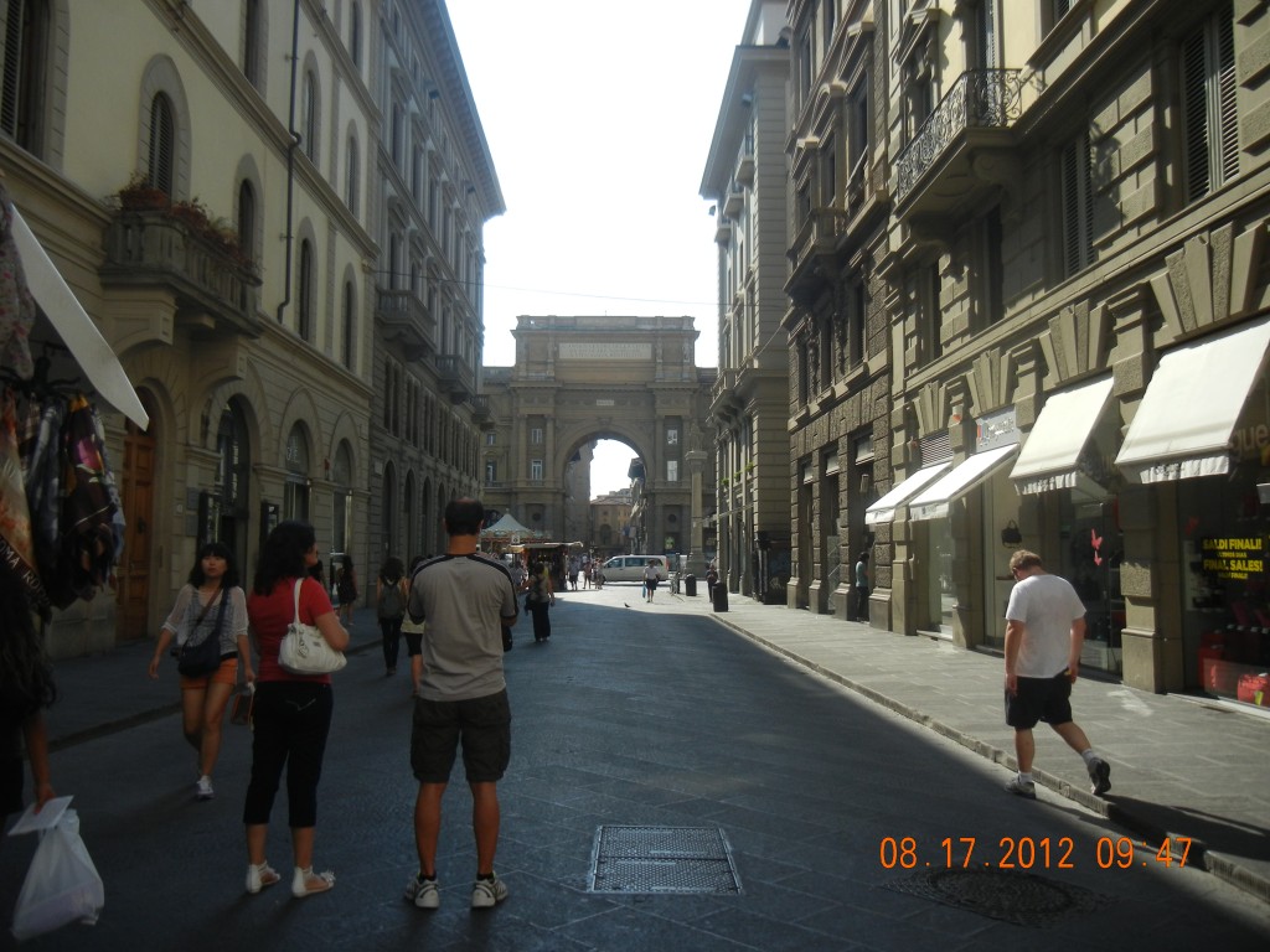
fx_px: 1101
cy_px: 476
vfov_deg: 46.8
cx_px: 635
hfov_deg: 60.0
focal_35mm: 30
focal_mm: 5.4
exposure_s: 1/288
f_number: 7
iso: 160
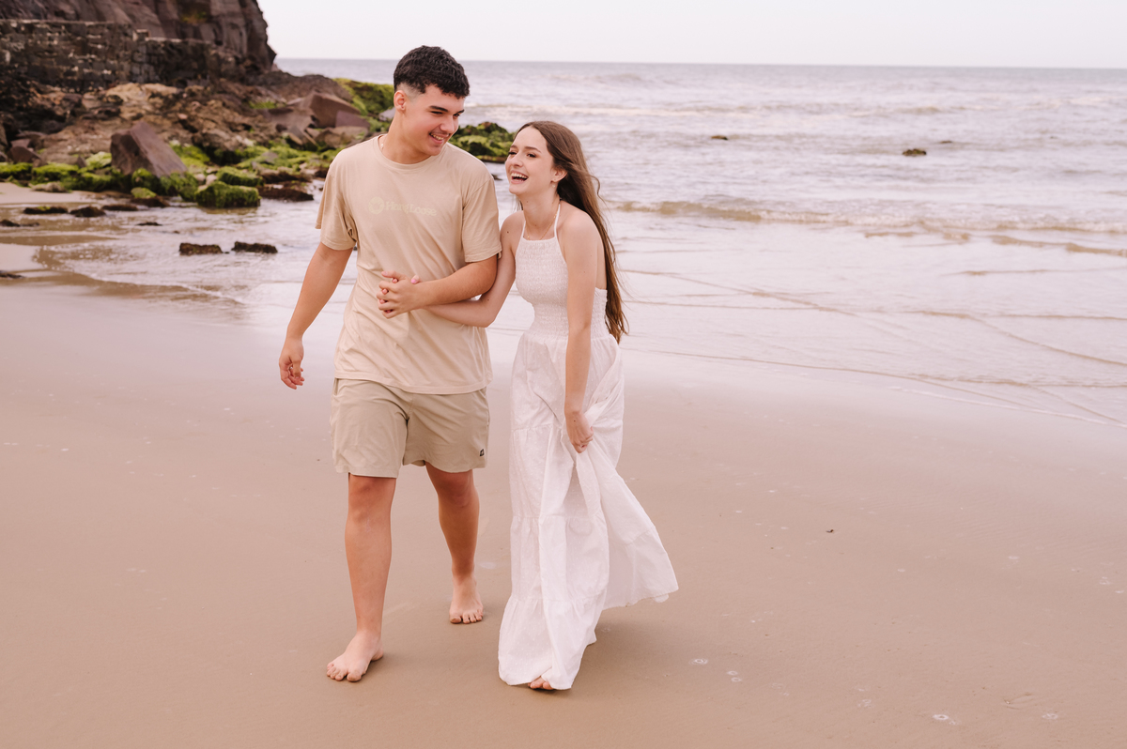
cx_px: 564
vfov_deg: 26.9
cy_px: 374
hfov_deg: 39.6
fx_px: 1564
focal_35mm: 50
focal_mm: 50
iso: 200
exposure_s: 1/400
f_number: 5
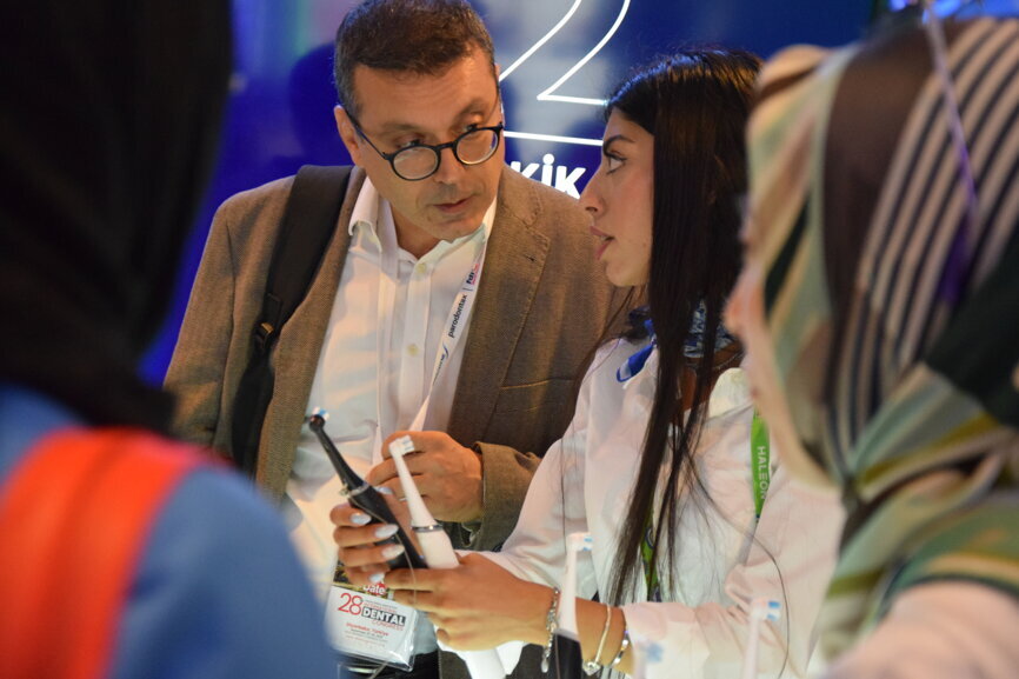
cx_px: 510
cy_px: 340
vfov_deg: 13.8
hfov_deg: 20.6
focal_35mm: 99
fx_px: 2802
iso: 3600
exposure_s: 1/60
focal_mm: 66
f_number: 5.3
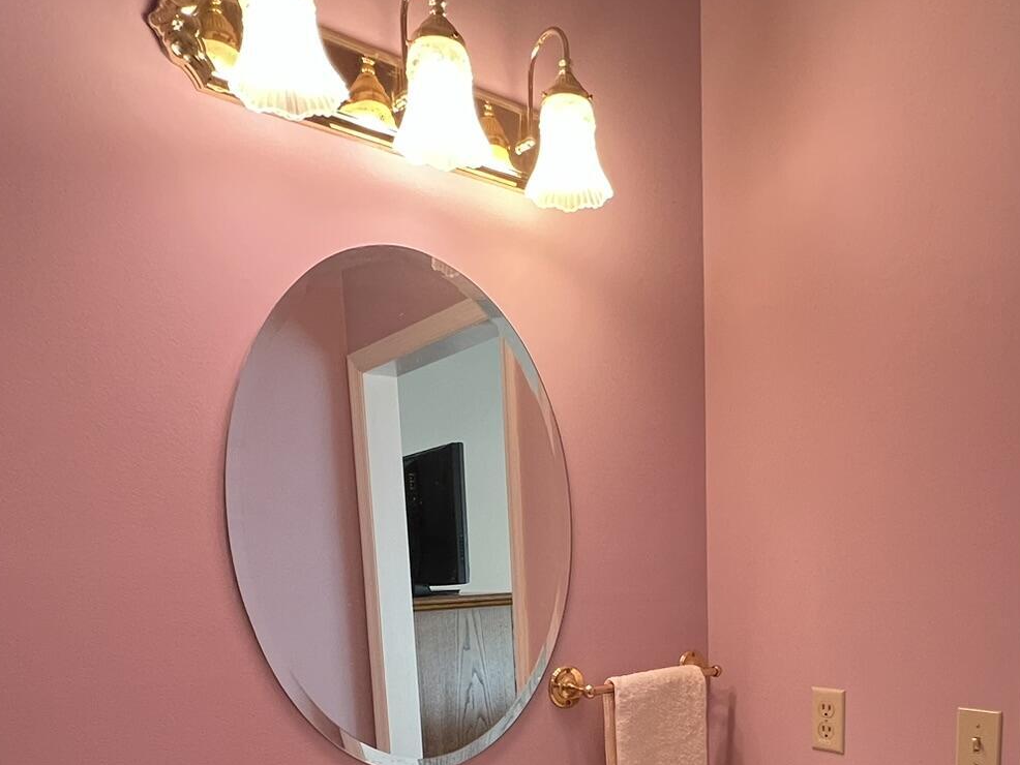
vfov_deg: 46.0
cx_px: 637
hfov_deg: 64.4
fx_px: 796
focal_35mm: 27
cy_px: 701
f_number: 1.8
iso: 320
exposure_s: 1/60
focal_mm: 1.57
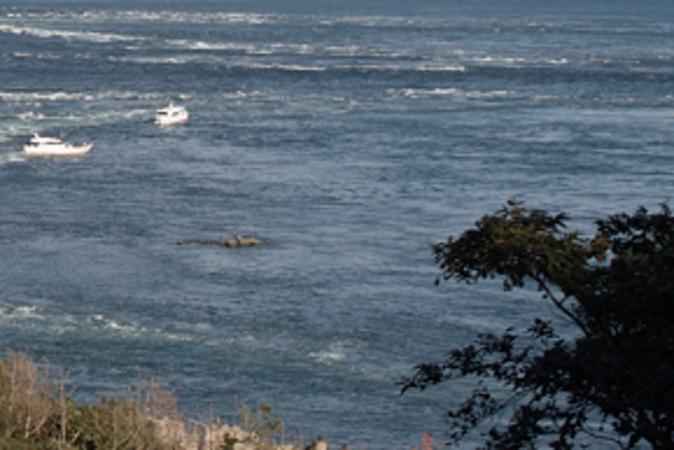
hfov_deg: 13.9
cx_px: -58
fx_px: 2716
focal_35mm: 145
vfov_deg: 9.4
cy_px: 47
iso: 100
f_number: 2.8
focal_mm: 24.2
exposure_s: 1/1600
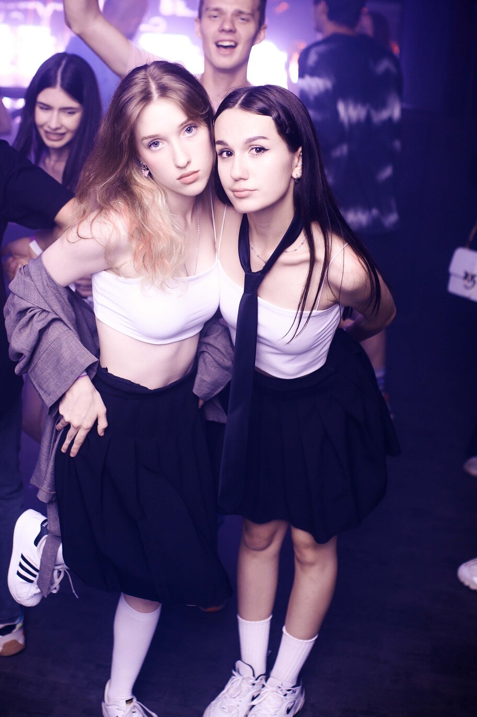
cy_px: 327
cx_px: 229
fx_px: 975
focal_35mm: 49
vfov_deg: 40.3
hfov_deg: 27.5
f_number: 2.2
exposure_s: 1/160
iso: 200
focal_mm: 35
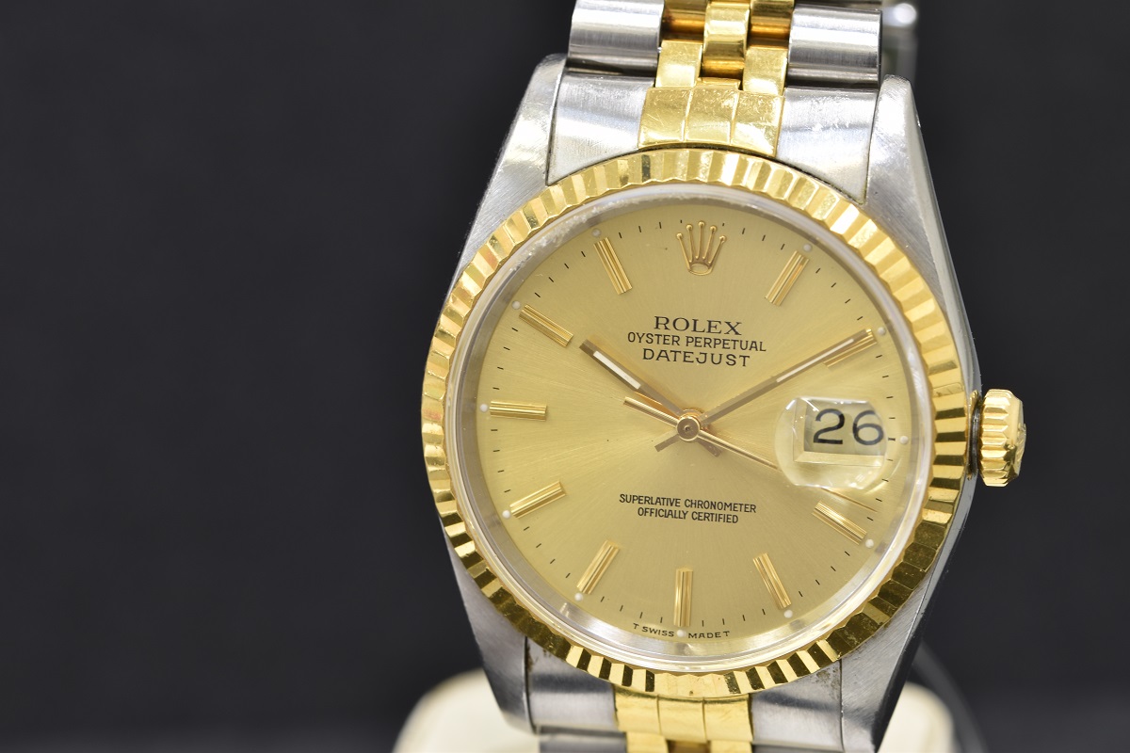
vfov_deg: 10.2
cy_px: 376
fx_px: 4237
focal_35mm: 135
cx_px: 565
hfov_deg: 15.2
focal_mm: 90
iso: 100
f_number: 10
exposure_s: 1/2.5
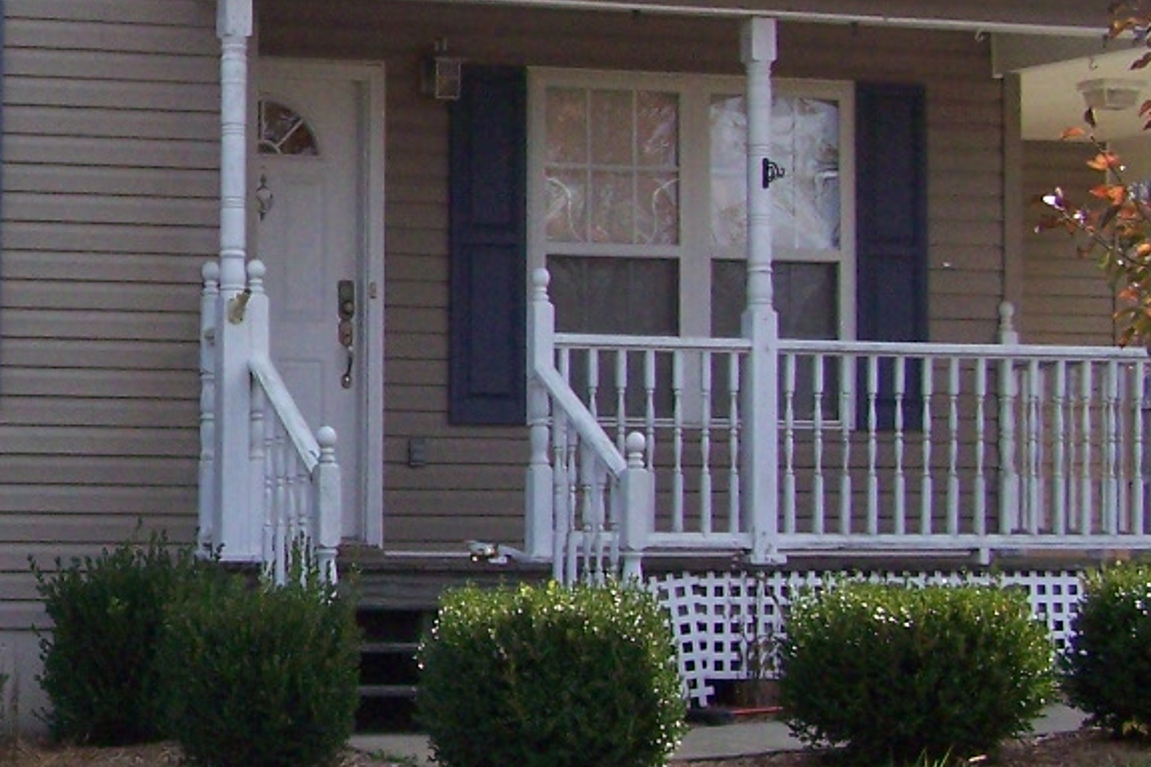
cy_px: 282
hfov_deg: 17.8
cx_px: -178
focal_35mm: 110
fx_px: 3516
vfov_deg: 12.4
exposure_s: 1/640
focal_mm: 6.3
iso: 160
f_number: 4
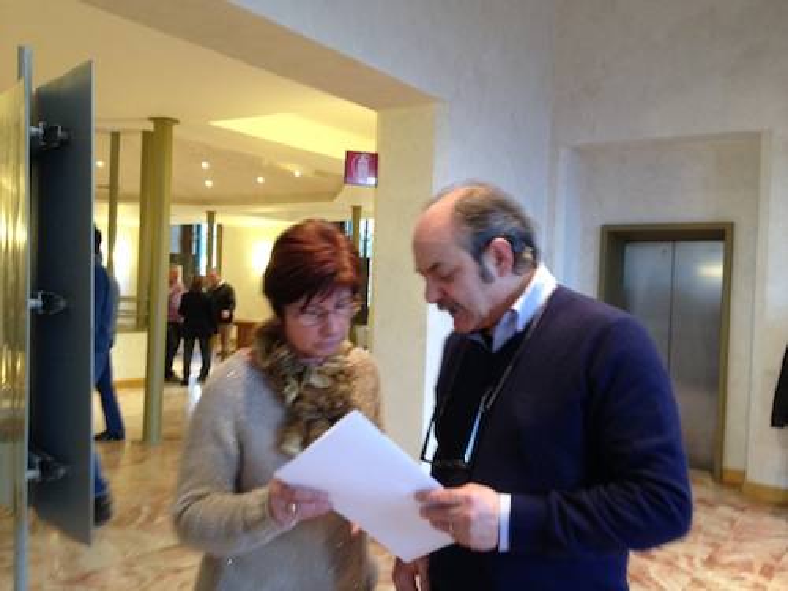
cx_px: 394
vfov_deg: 40.7
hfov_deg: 52.6
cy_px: 296
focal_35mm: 35
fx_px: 797
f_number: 2.4
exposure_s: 1/20
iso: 125
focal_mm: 4.28
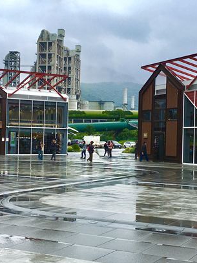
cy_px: 138
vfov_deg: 33.8
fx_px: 433
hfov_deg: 25.6
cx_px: 107
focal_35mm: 57
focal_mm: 4.15
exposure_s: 1/927
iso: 25
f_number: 2.2
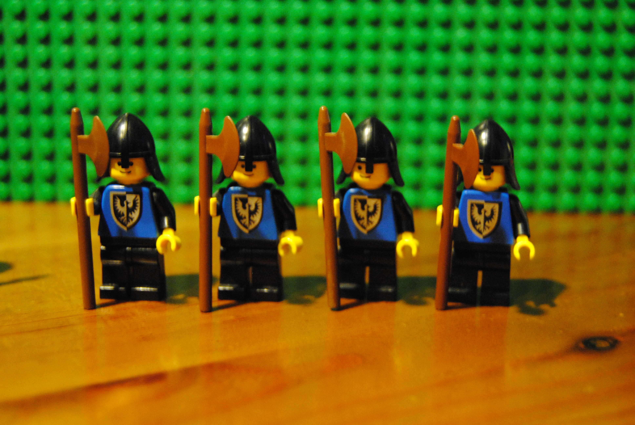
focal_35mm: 57
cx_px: 318
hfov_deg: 35.0
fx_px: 1007
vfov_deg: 23.8
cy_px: 212
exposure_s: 1/6
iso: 1600
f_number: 4.8
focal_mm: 38
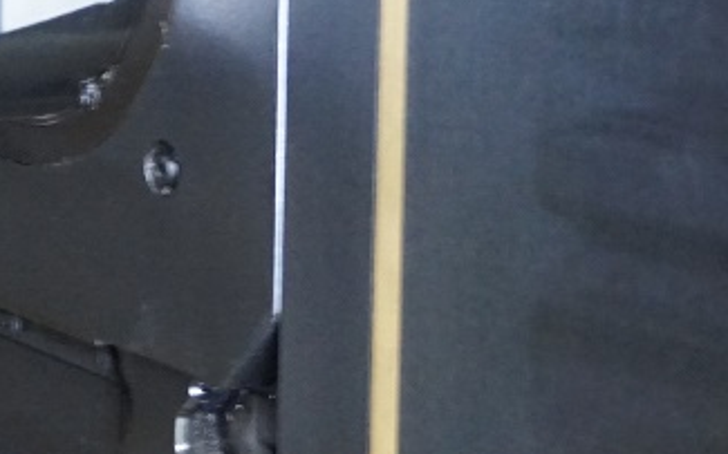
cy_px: -1
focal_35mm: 140
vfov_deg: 9.3
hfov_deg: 14.2
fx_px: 2769
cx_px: -276
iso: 3200
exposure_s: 1/10
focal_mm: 29
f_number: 4.5
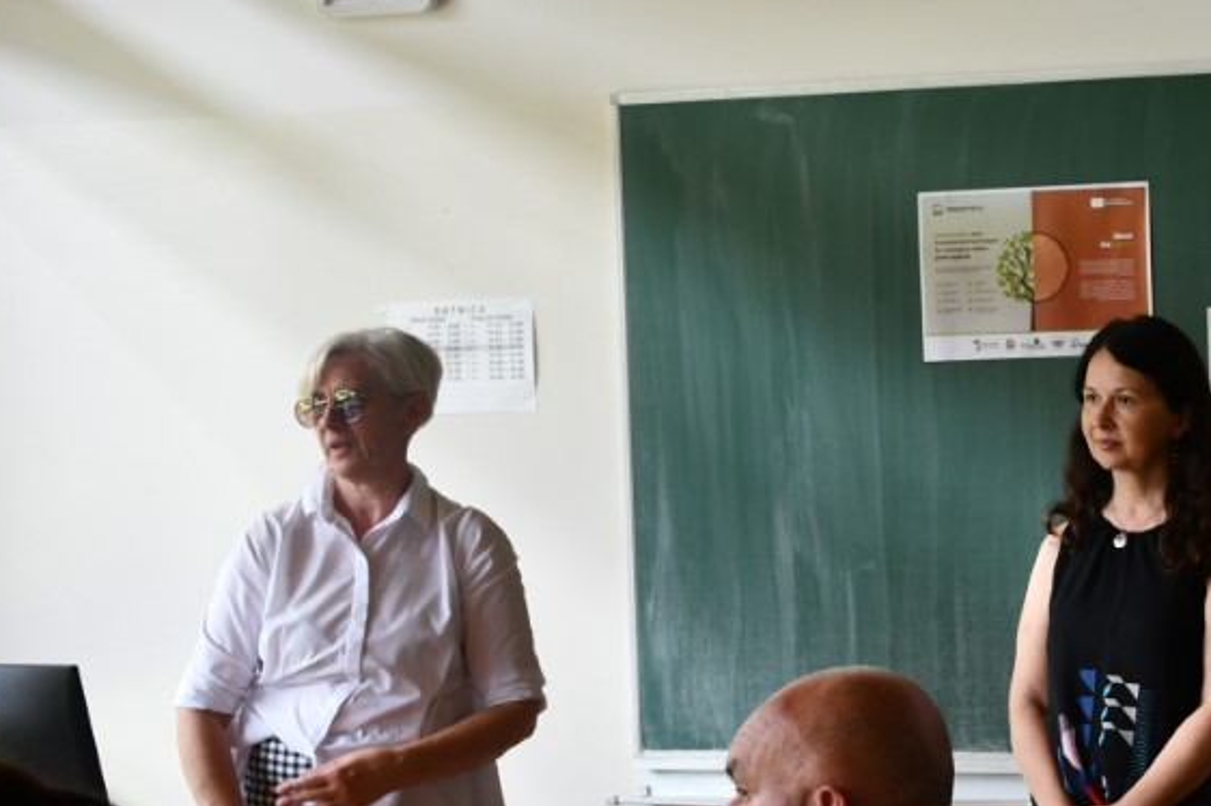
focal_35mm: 80
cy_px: 517
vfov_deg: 17.0
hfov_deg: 24.2
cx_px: 1213
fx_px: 2689
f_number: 3.8
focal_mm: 26
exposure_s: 1/160
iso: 800
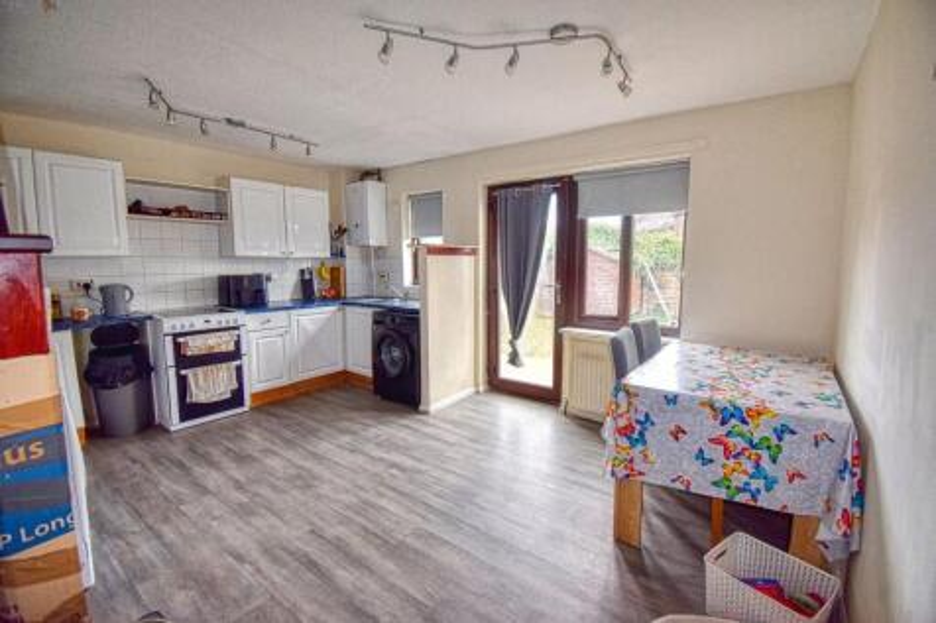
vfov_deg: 77.3
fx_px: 390
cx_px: 468
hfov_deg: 100.4
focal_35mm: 15
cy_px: 312
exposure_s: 1/125
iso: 800
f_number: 5.6
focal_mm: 10
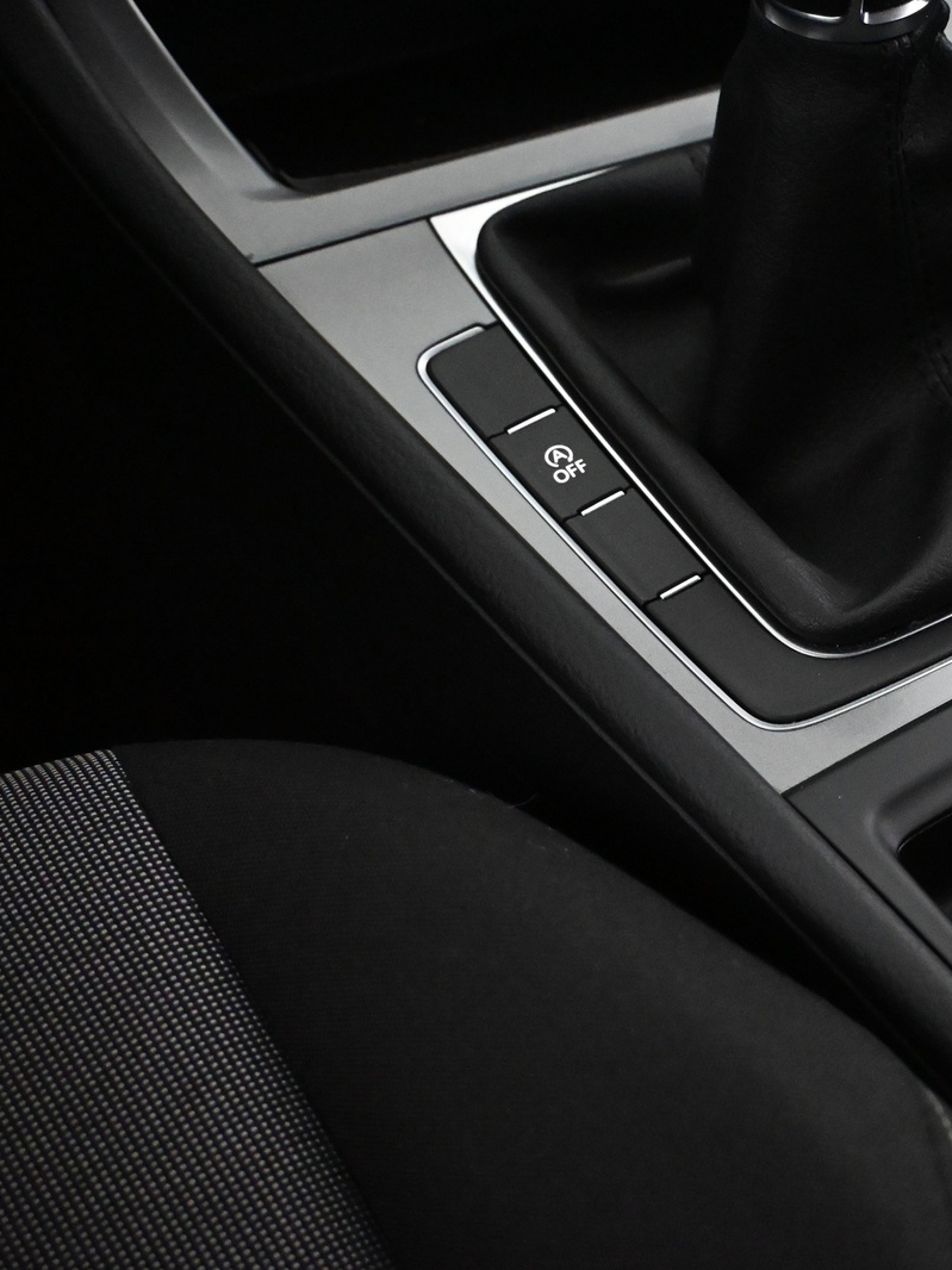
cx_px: 952
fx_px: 2091
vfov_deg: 33.8
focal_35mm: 57
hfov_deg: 24.5
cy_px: 630
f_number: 4.5
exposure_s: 1/60
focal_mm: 26
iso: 8000
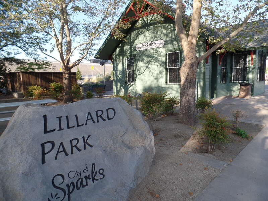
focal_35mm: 23
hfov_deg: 73.9
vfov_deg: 58.9
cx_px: 134
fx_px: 178
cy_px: 100
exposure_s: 1/180
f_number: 3.5
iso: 80
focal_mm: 4.1
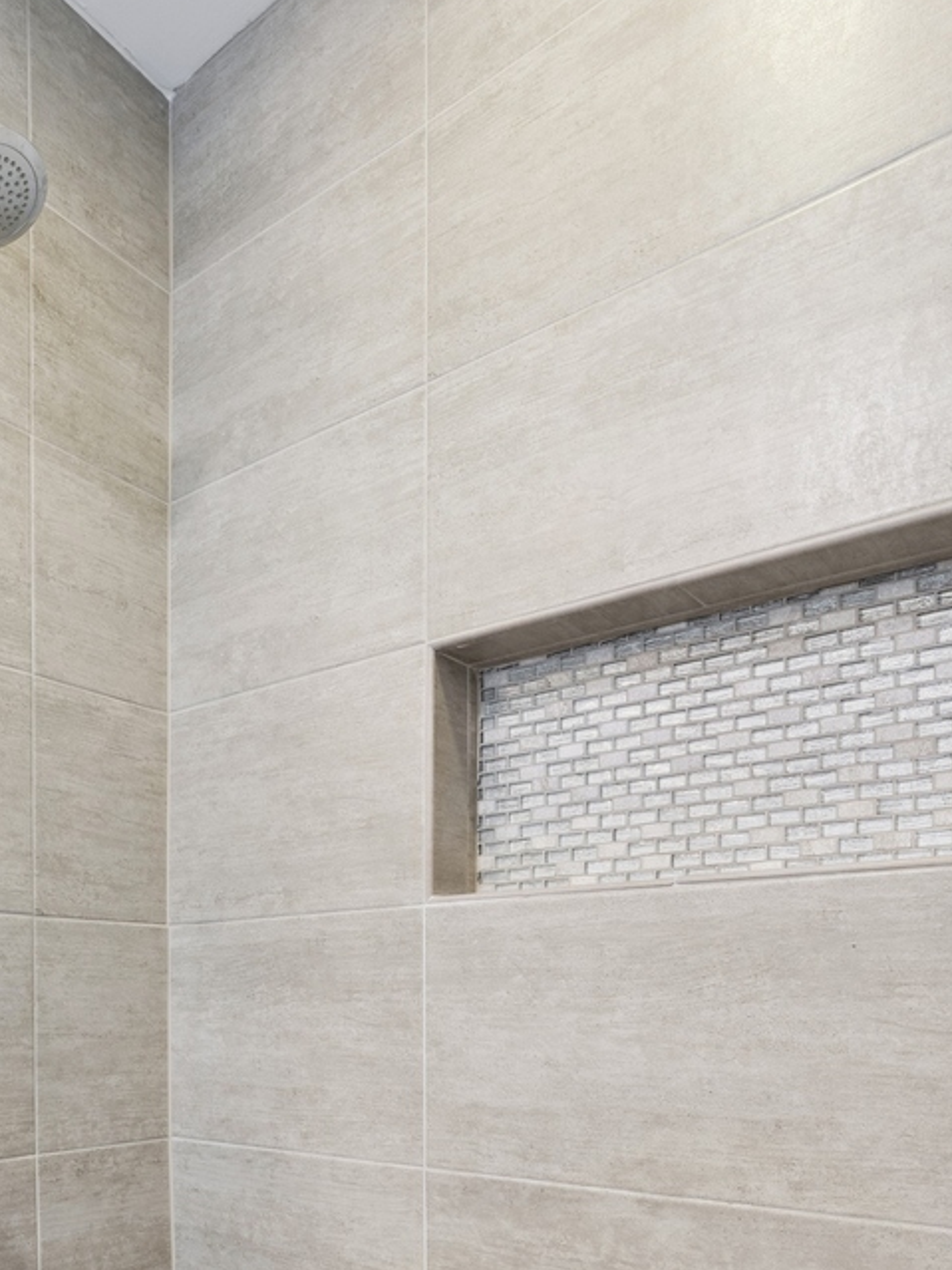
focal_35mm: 26
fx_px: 954
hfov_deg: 52.7
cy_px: 1012
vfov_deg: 61.8
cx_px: 386
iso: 320
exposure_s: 1/8
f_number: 9
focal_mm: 16
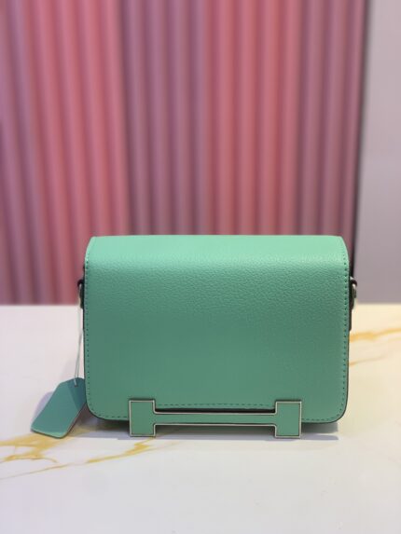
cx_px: 200
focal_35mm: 52
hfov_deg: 28.0
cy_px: 267
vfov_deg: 36.8
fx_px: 803
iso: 64
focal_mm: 6
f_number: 2.4
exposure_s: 1/100
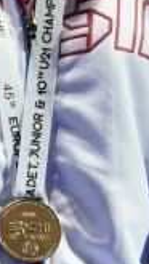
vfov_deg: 1.4
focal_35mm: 1520
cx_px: 10
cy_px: 322
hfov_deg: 0.8
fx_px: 10660
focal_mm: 200
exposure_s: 1/250
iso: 400
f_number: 2.8
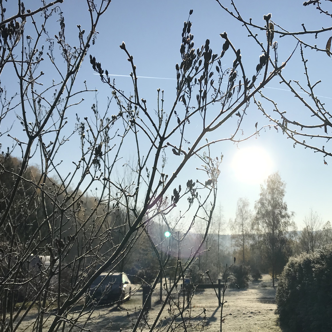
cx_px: 209
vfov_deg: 38.9
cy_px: 206
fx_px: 467
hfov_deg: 38.9
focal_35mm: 43
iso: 20
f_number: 1.8
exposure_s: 1/8000
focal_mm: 3.99
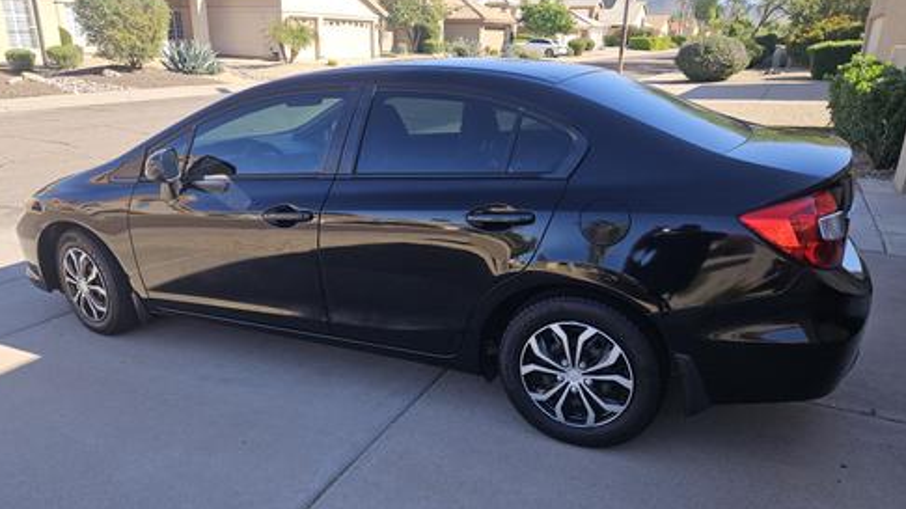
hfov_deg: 71.9
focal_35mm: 26
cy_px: 268
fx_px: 624
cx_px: 440
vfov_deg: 44.3
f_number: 1.8
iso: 25
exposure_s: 1/609
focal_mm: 5.4
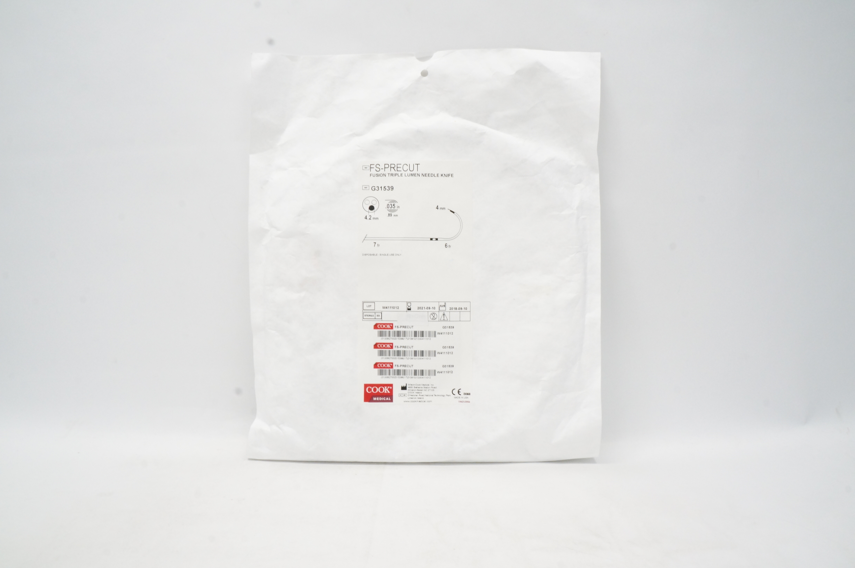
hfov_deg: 67.4
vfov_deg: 47.8
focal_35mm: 27
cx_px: 428
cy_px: 284
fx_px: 641
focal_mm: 18
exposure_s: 1/20
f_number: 16
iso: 1600
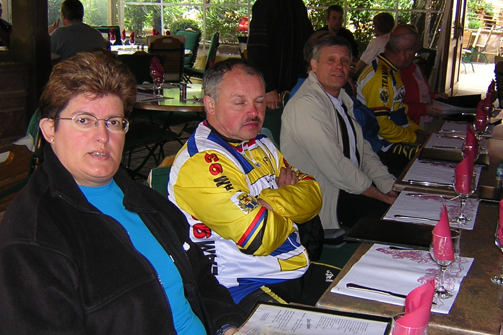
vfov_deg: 28.6
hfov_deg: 41.8
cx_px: 291
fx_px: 657
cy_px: 161
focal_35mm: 47
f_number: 2.6
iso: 138
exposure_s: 1/60.1
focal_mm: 4.7
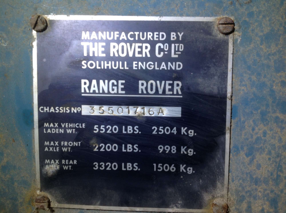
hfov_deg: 52.7
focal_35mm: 35
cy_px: 106
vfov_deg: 40.6
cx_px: 143
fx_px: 289
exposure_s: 1/20
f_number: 2.4
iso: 50
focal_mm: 4.28
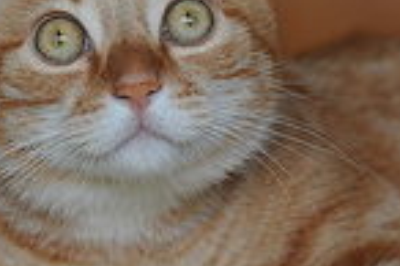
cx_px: 170
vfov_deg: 6.6
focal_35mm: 206
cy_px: 29
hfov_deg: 10.0
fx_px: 2286
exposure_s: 1/80
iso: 450
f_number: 2.8
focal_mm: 50
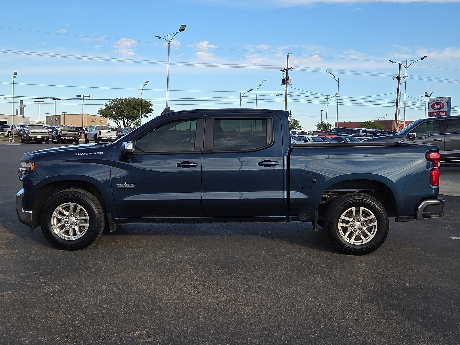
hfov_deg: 46.8
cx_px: 230
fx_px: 532
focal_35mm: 40
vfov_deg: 36.0
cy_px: 172
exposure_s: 1/3333
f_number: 1.8
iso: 76
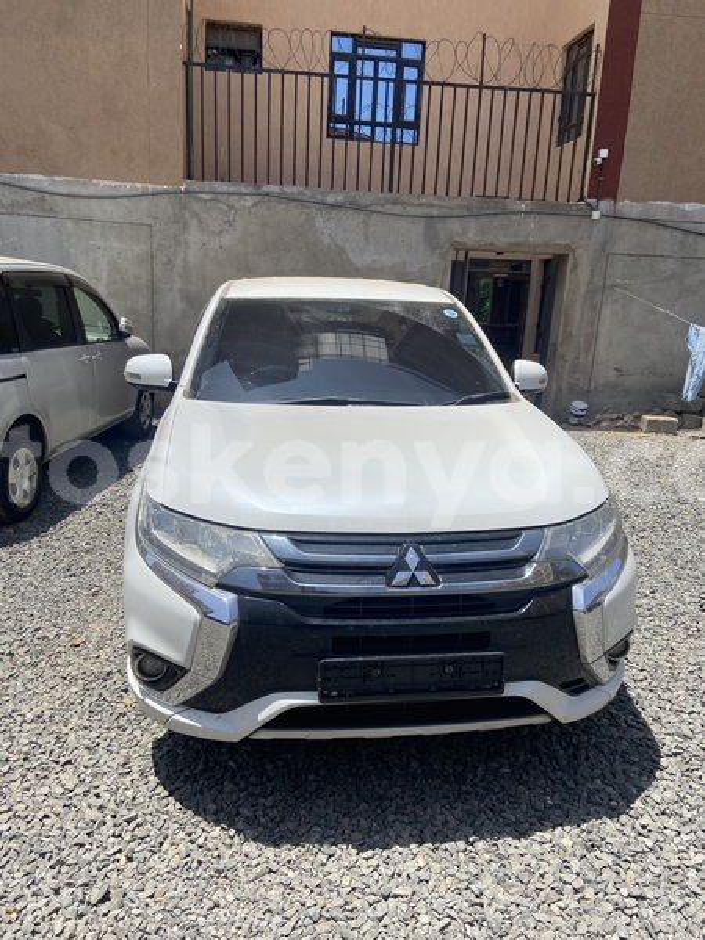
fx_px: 706
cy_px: 470
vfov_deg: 67.3
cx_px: 352
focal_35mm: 26
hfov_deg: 53.1
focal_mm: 4.25
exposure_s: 1/3497
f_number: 1.8
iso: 32
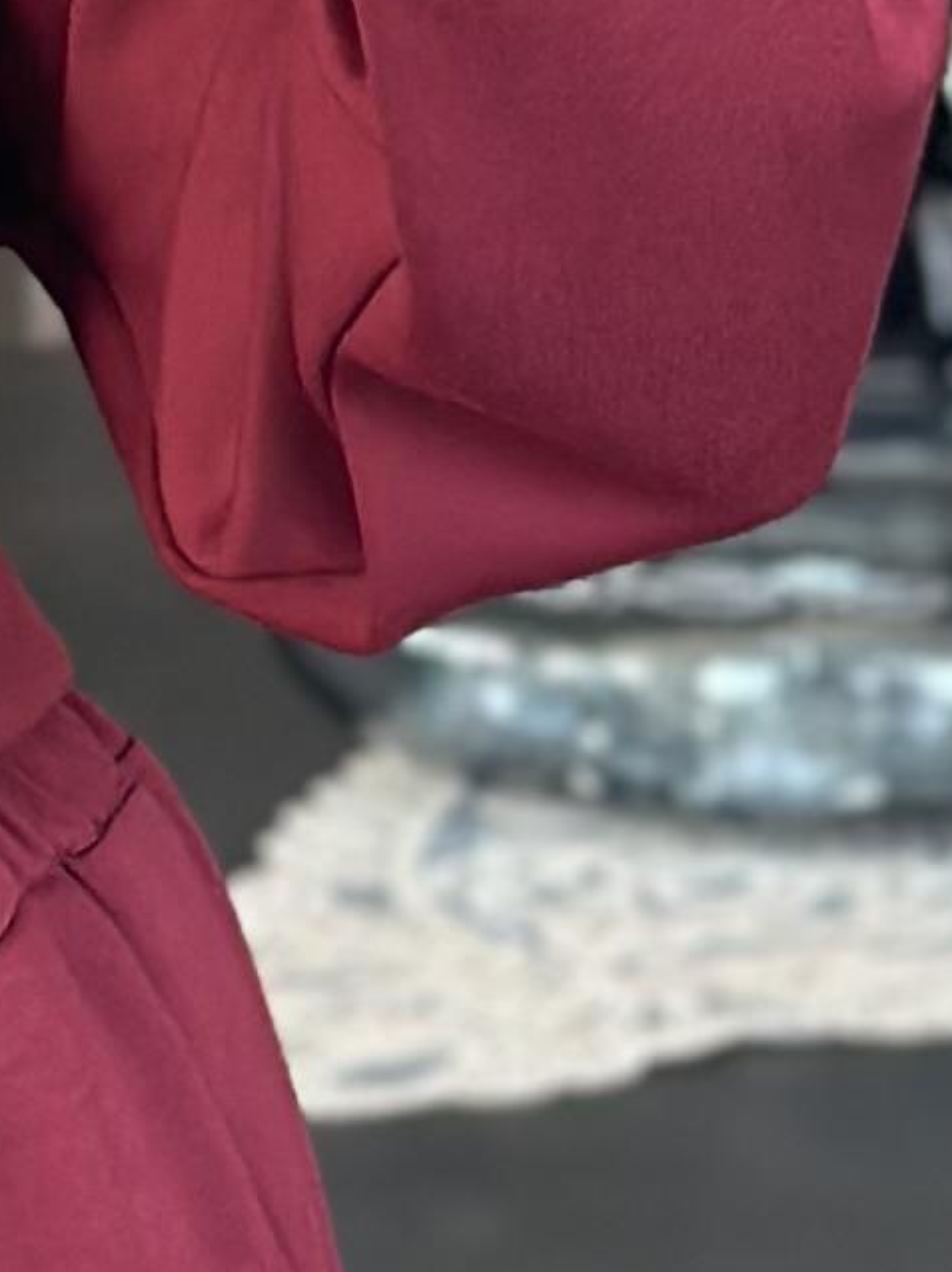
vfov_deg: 6.5
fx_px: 11159
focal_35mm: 304
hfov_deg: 4.8
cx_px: -764
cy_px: -30
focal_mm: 6.86
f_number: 1.78
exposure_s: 1/84
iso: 125
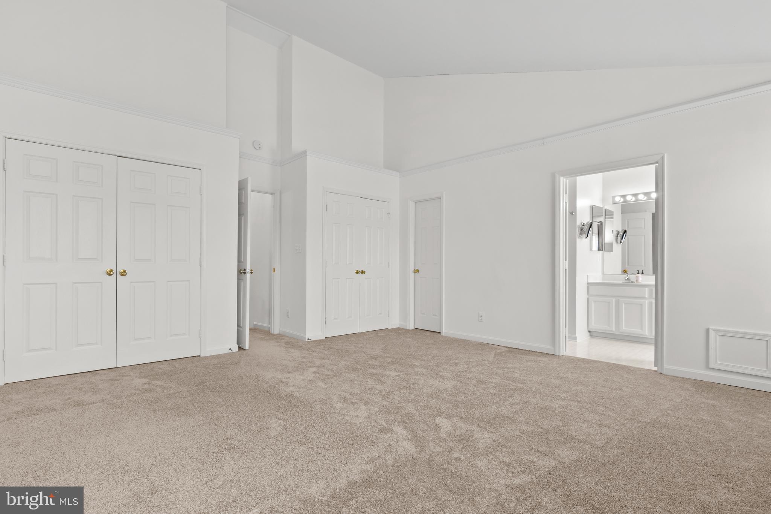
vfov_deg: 73.7
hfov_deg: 96.7
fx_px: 343
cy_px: 257
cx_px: 386
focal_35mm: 16
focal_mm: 11
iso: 250
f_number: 8
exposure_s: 1/2
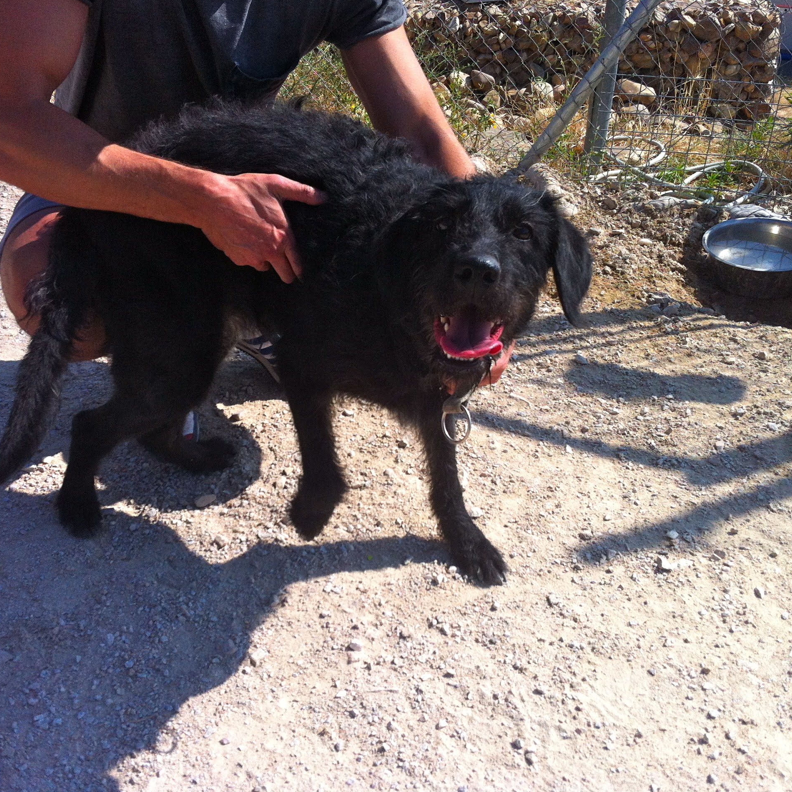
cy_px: 391
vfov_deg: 40.0
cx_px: 357
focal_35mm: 42
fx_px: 1087
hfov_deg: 40.0
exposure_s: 1/1885
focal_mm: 3.85
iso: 80
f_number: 2.8
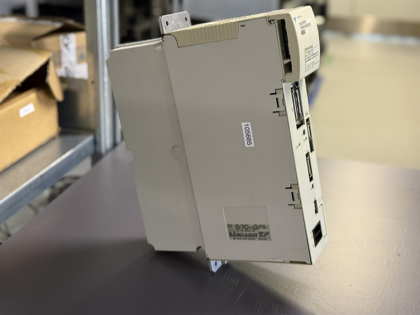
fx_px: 582
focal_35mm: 48
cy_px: 158
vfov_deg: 30.3
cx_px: 210
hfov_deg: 39.7
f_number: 1.78
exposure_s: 1/50
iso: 250
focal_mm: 6.76
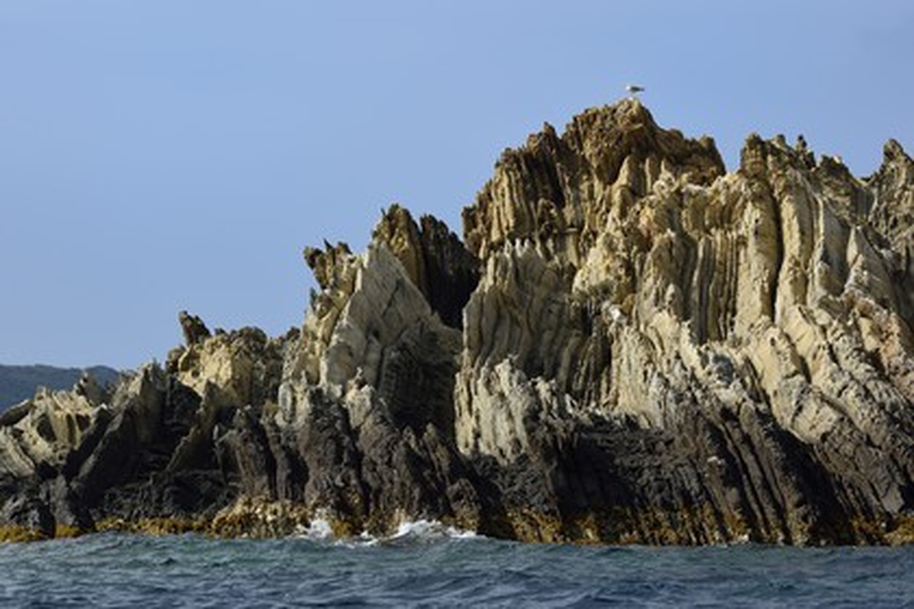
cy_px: 304
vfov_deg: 6.9
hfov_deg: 10.3
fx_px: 5077
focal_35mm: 200
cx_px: 457
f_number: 7.1
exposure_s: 1/640
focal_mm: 200
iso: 200
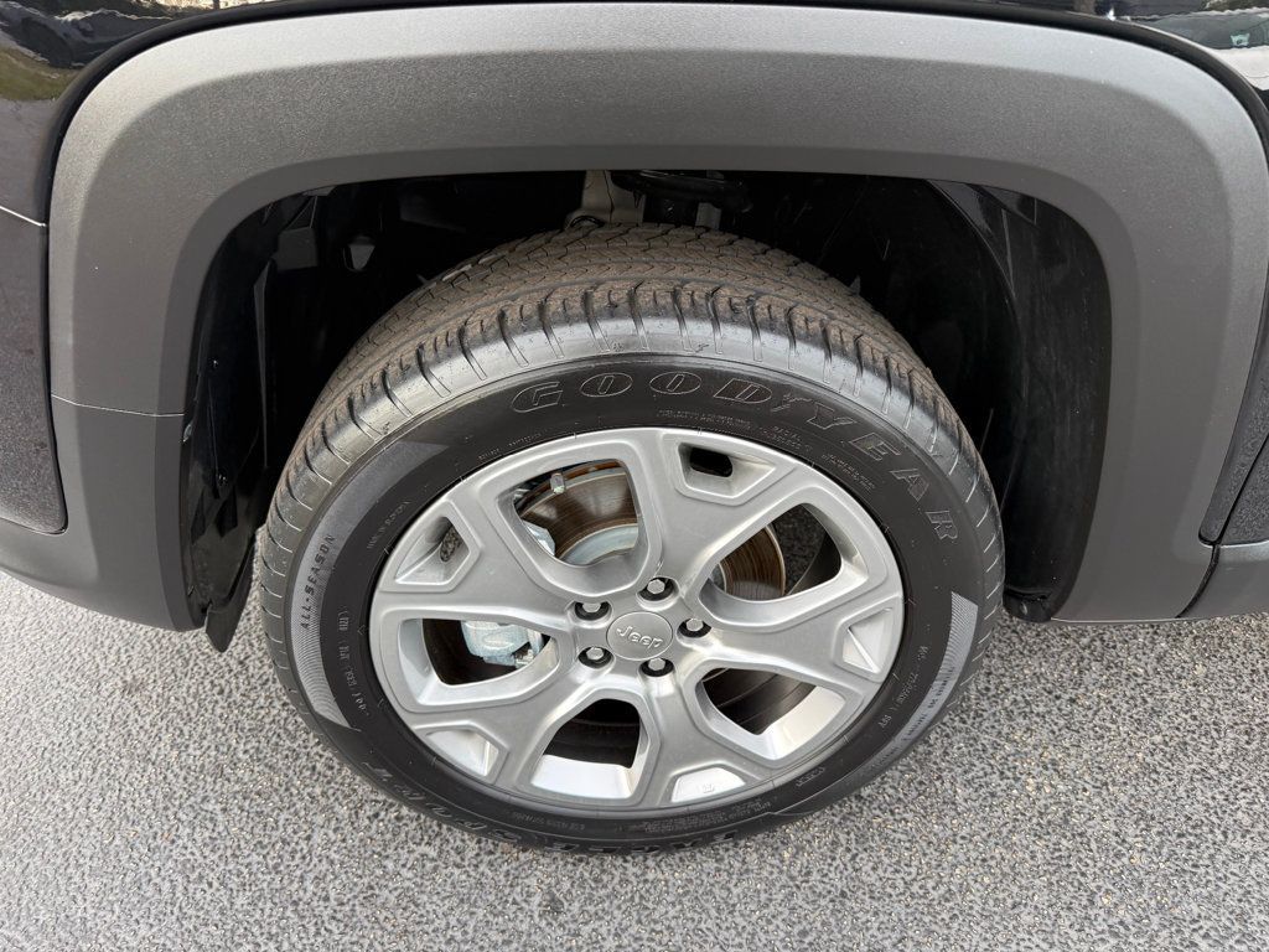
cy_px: 476
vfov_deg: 56.8
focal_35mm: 24
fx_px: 880
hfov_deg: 71.6
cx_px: 634
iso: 125
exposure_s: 1/165
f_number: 1.78
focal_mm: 6.76
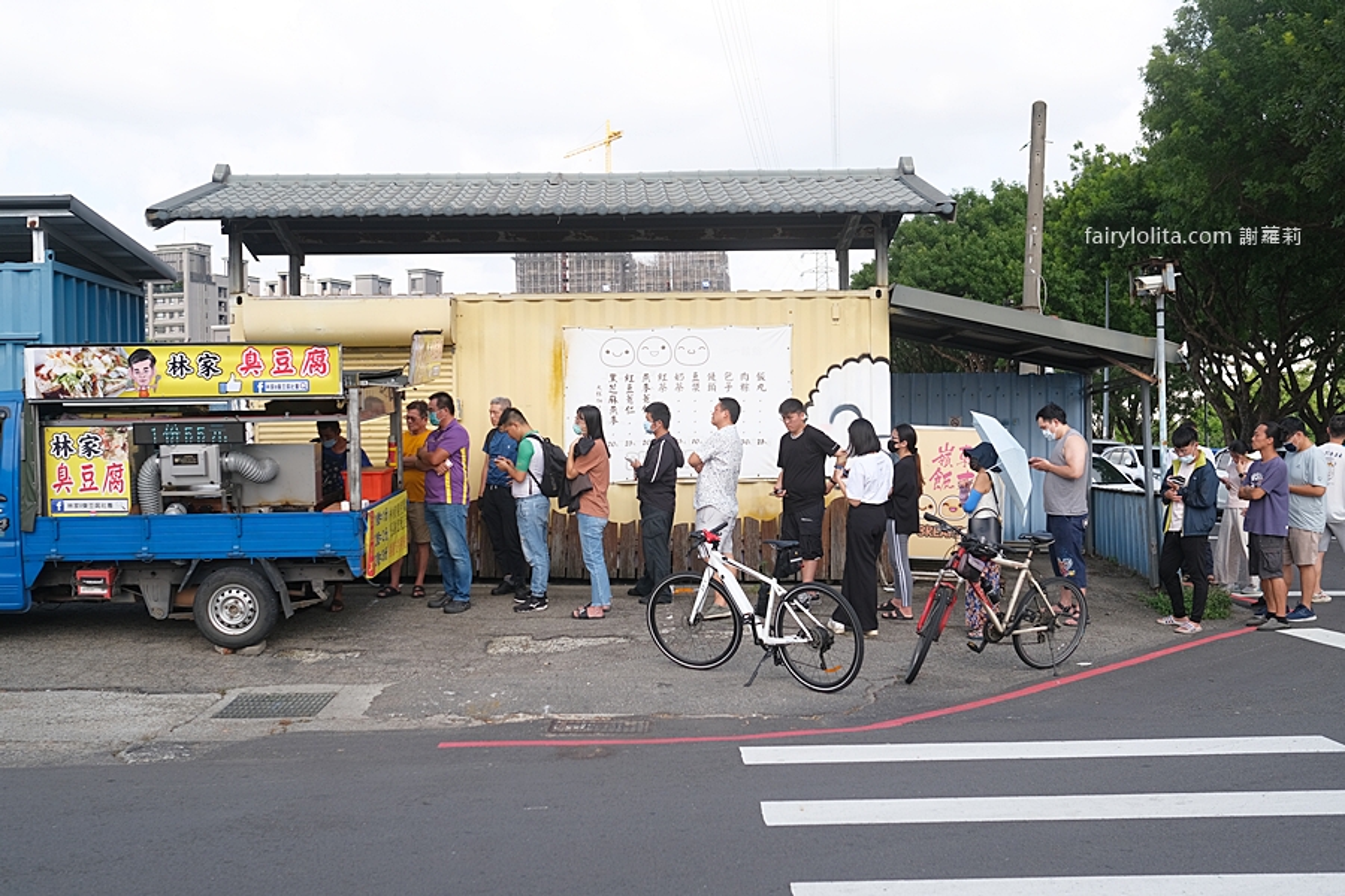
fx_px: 1308
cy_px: 448
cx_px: 672
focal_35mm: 35
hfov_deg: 54.4
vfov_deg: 37.9
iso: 160
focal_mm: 23
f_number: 3.6
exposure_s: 1/800
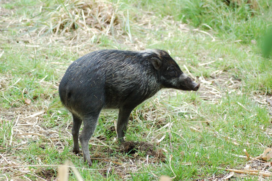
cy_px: 90
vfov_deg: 10.7
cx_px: 136
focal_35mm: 128
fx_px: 963
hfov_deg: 16.1
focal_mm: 85
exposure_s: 1/320
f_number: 4.5
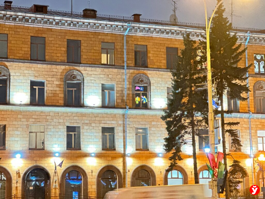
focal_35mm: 77
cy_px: 100
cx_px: 132
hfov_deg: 25.3
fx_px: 589
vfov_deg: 19.1
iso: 1600
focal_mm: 9
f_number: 2.8
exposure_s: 1/14
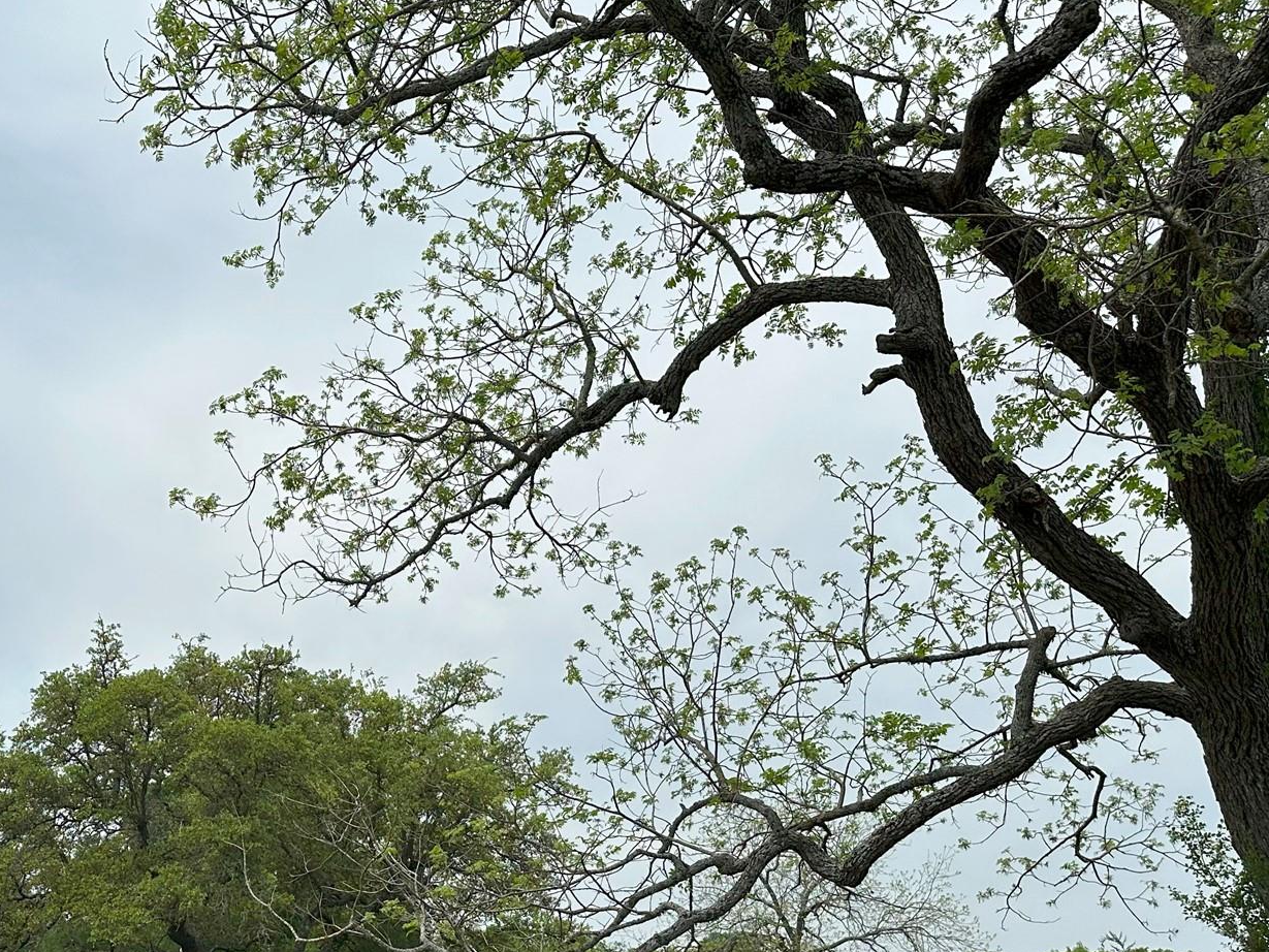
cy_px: 692
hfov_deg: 44.8
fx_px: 1467
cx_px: 278
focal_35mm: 40
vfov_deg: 35.3
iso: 80
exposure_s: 1/9709
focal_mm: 6.86
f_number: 1.78
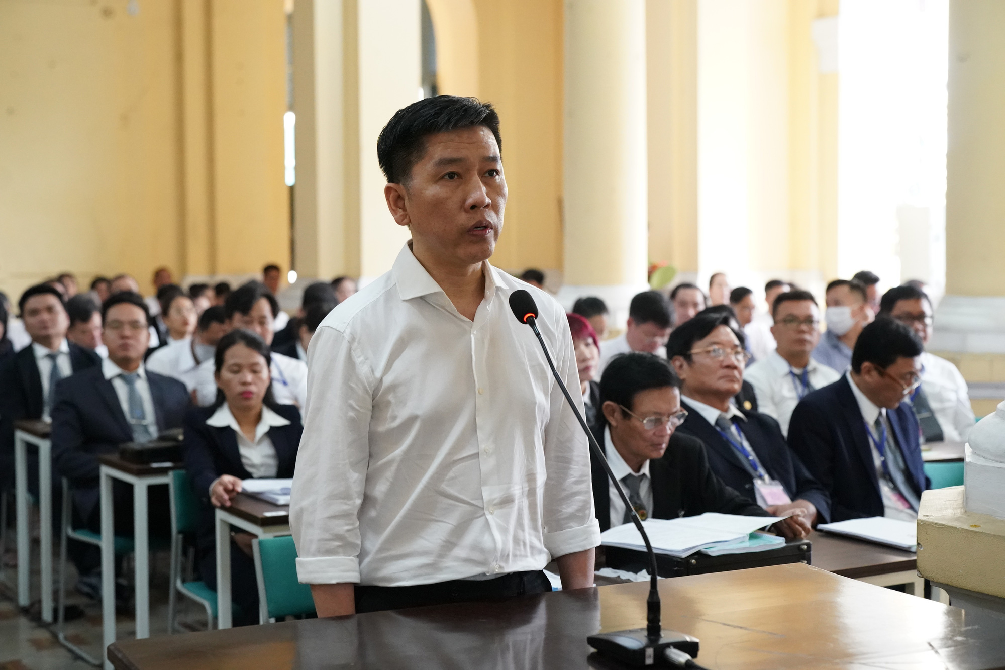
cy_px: 335
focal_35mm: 57
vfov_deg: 23.8
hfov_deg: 35.1
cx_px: 502
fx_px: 1591
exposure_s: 1/250
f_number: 4
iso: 8000
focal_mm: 57
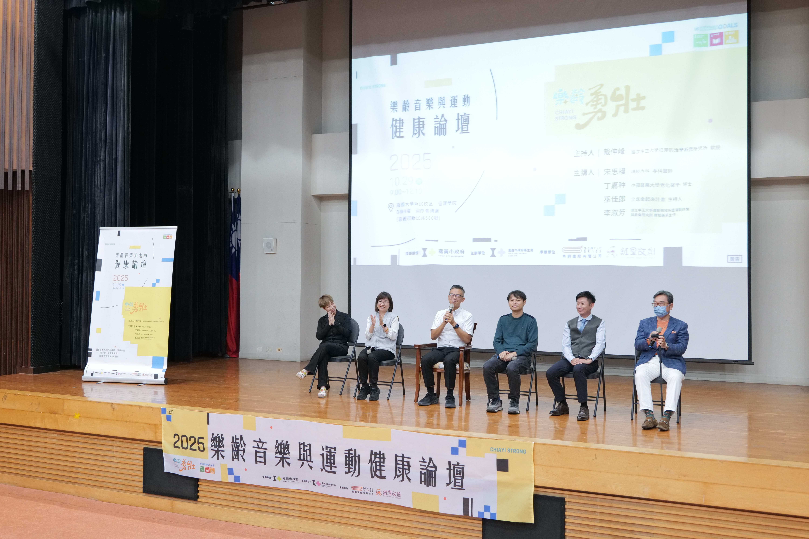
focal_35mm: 36
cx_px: 404
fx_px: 809
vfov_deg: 36.9
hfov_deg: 53.1
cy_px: 270
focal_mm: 36
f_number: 5
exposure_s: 1/80
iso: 4000
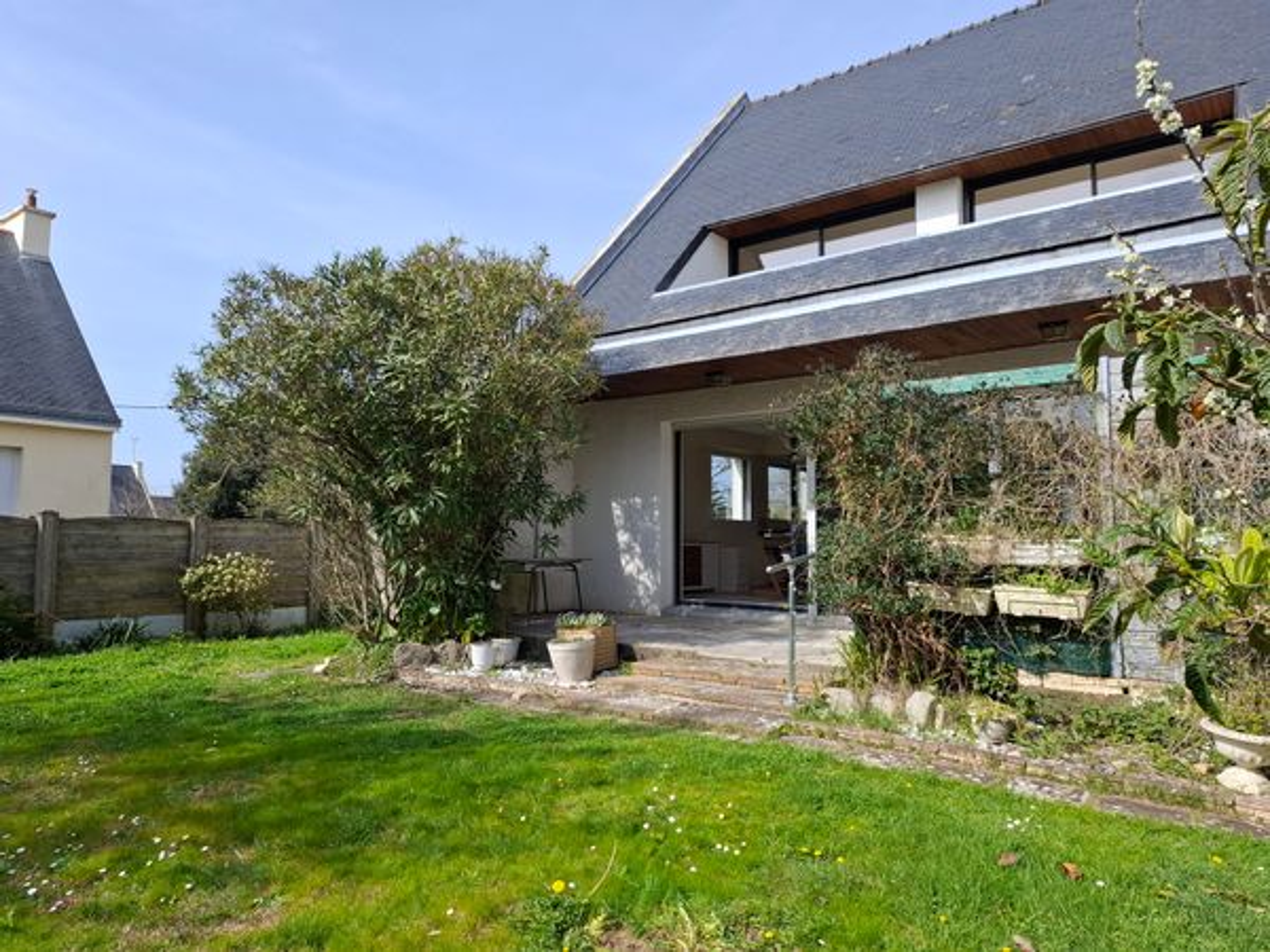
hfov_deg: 73.9
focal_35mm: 23
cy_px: 476
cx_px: 635
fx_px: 844
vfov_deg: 58.9
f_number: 1.8
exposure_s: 1/1570
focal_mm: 5.54
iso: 50
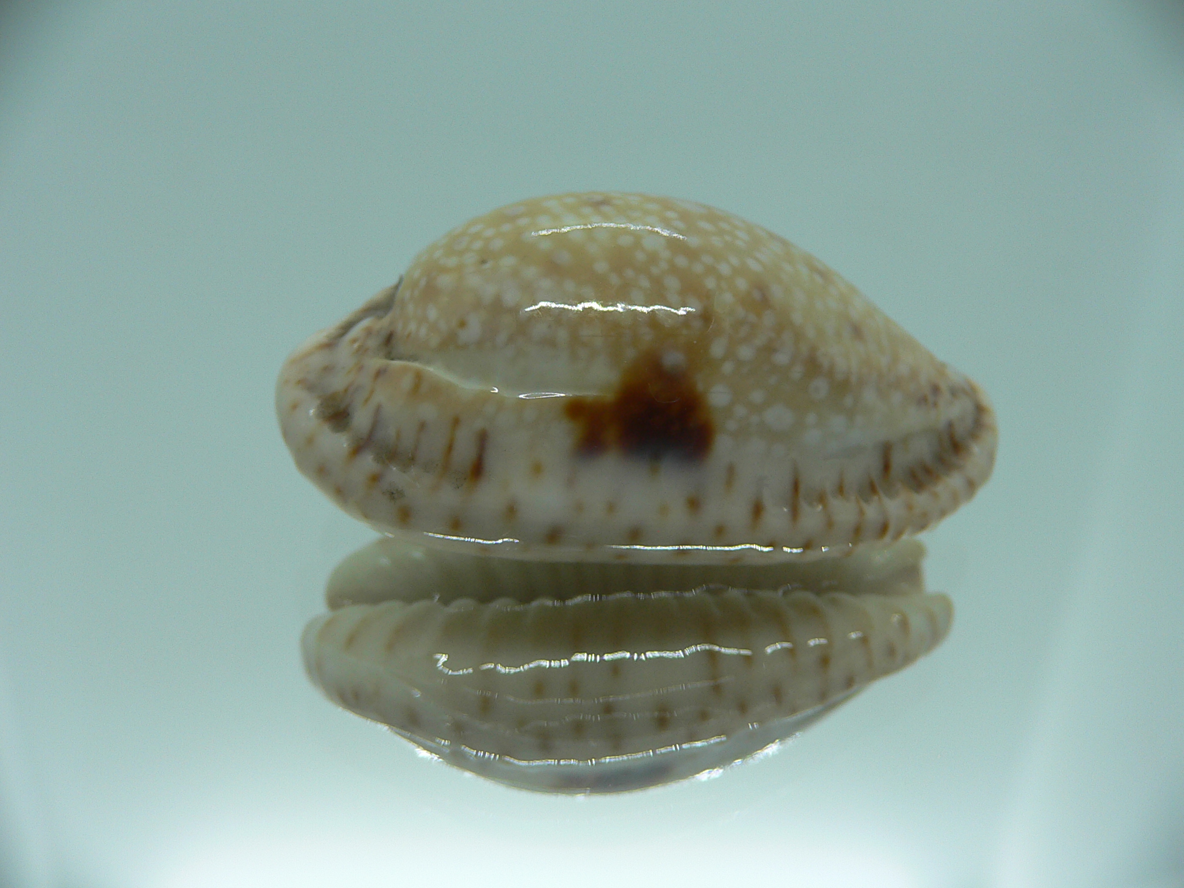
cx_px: 592
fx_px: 1197
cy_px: 444
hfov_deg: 52.6
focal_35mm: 35
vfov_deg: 40.7
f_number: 2.8
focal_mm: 4.6
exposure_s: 1/60
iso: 80
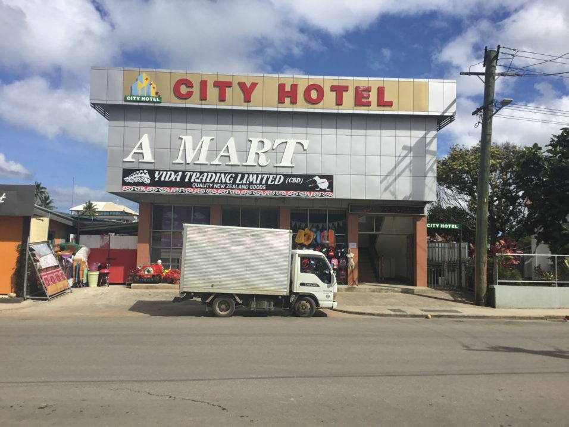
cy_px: 214
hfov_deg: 58.4
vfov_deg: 45.4
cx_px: 284
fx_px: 510
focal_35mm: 31
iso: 25
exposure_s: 1/2469
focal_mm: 3.3
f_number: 2.4
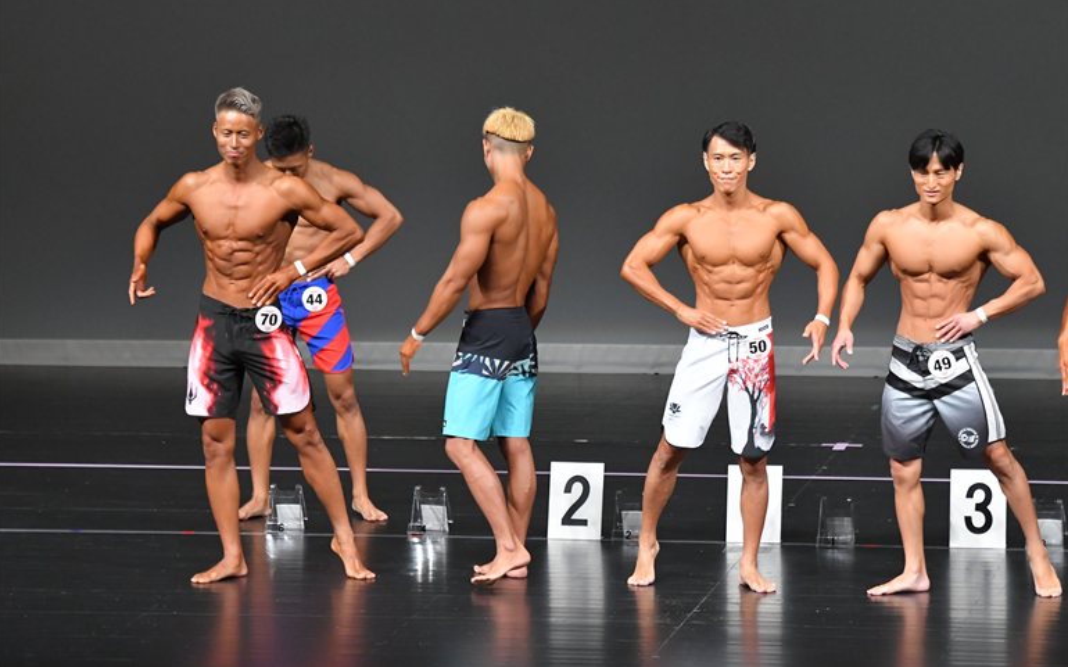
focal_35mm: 246
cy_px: 331
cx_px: 532
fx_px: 7159
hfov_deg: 8.5
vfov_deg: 5.3
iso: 4000
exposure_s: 1/400
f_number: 5.6
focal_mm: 160
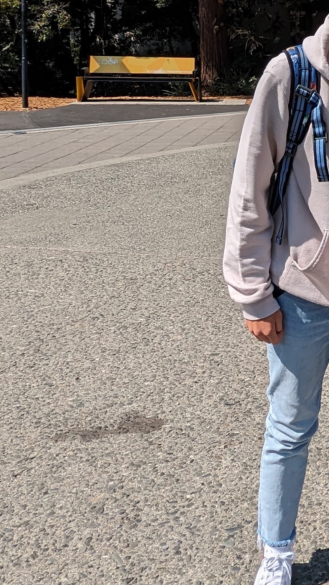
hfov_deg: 20.1
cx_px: 516
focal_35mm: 50
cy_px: 138
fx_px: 775
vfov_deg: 40.0
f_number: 2.2
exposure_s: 1/1927
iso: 45
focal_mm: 2.35
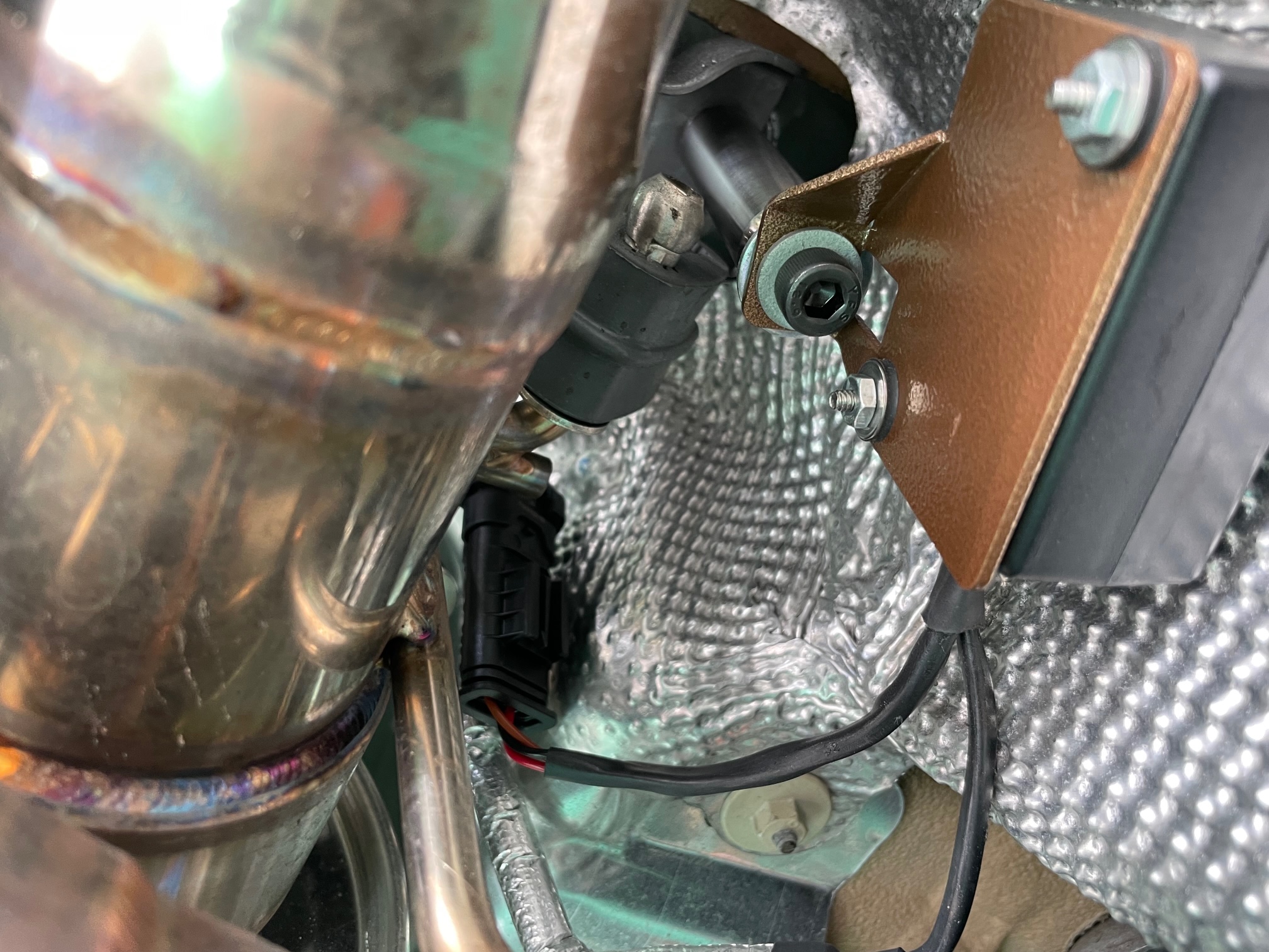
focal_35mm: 26
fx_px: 953
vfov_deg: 53.1
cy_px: 476
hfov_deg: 67.3
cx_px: 634
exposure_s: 1/60
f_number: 1.6
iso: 160
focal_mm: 4.2
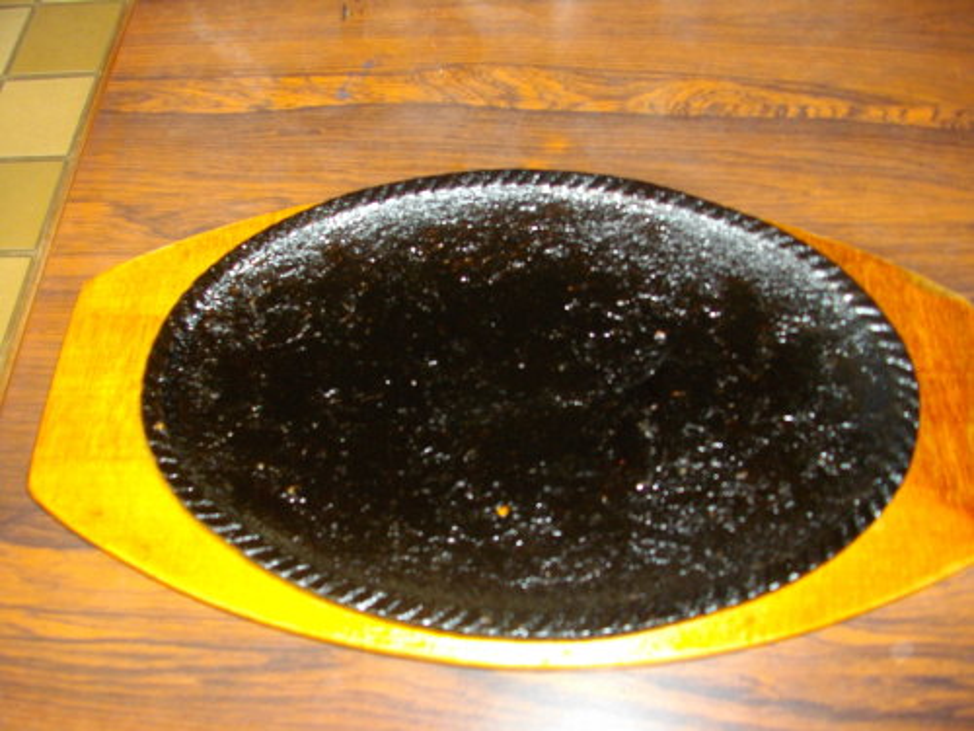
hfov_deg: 58.4
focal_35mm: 31
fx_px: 872
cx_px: 487
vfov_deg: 45.4
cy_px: 366
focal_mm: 5.7
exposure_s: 1/50
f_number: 2.9
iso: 200
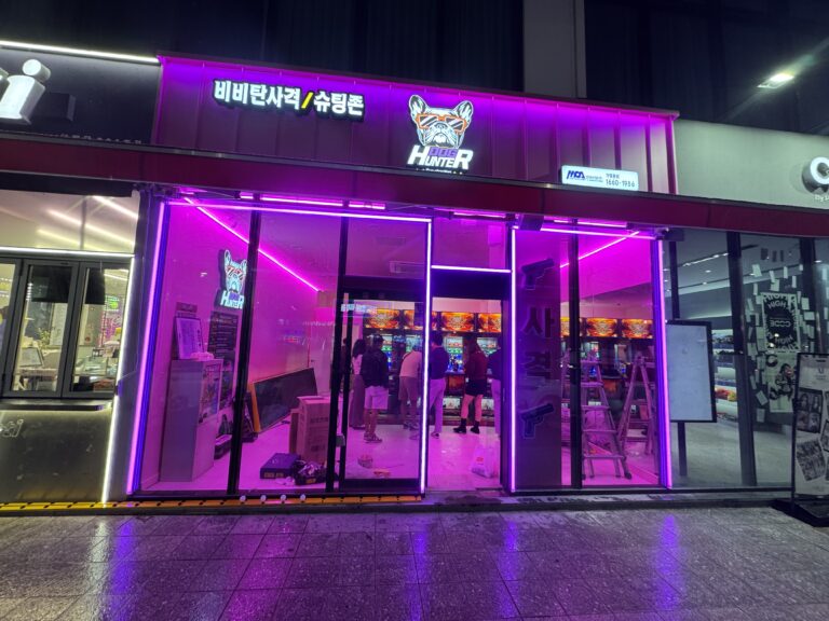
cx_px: 414
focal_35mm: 14
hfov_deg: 102.1
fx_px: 335
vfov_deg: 85.7
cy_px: 310
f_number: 2.2
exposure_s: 1/60
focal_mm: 2.22
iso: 200
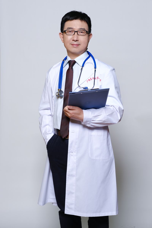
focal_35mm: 84
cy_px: 114
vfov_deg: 24.2
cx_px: 76
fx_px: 532
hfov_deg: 16.3
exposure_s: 1/160
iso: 250
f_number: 4
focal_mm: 56
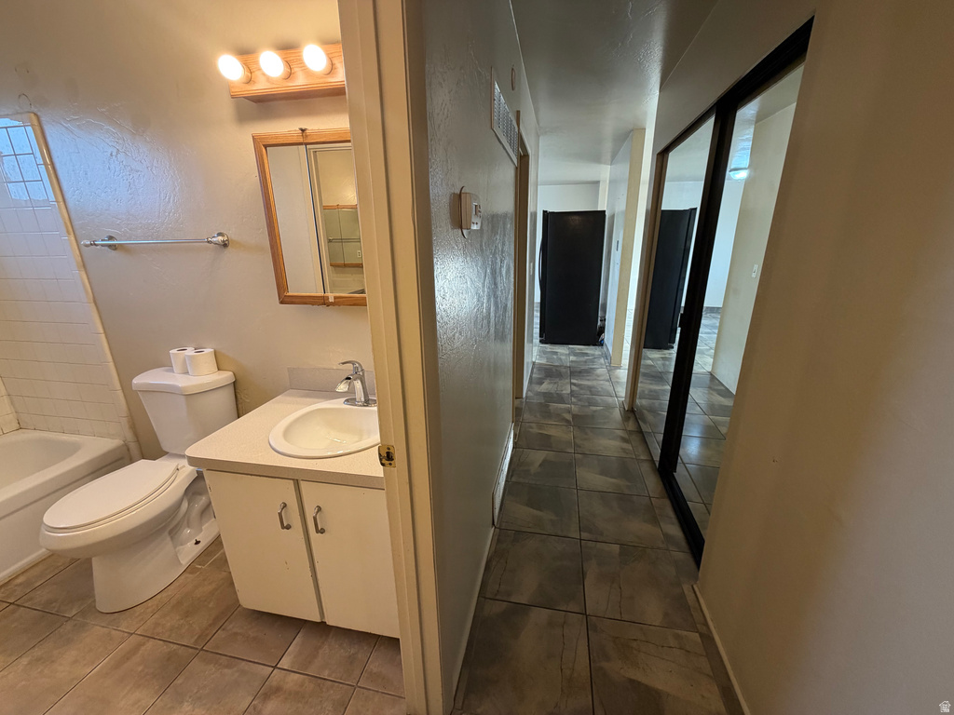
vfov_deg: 85.7
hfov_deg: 102.1
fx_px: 386
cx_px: 477
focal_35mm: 14
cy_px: 358
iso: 200
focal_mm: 2.22
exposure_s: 1/60
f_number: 2.2
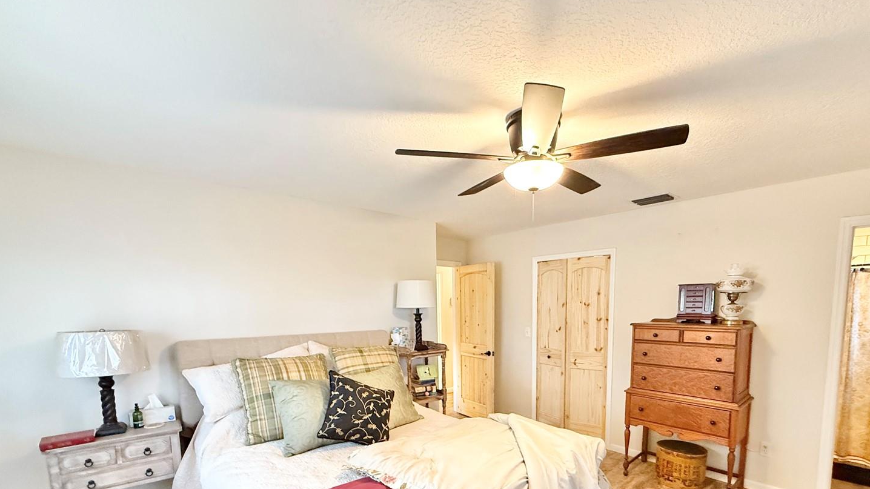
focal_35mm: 17
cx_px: 473
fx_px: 392
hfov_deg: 95.7
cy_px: 347
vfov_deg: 61.4
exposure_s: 1/60
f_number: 2.2
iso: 640
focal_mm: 2.22
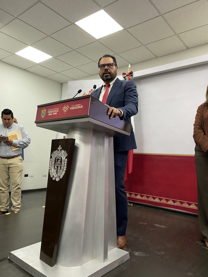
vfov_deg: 67.3
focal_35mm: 26
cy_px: 138
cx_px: 104
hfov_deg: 53.1
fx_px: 208
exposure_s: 1/60
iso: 80
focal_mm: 4.25
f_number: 1.8
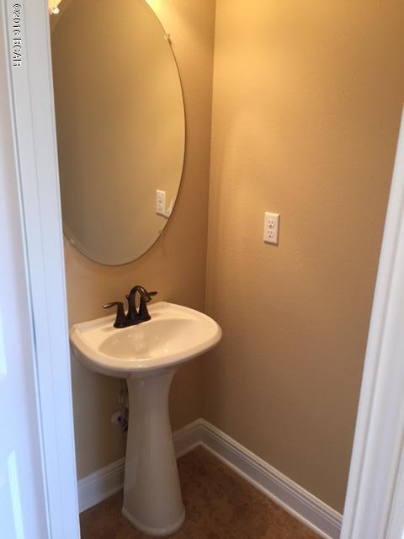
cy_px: 270
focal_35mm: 29
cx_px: 202
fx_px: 451
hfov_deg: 48.2
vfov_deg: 61.7
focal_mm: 4.15
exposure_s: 1/30
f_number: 2.2
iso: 64
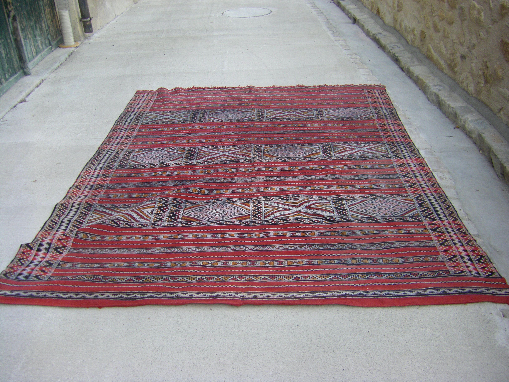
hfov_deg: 49.0
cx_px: 254
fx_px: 559
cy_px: 191
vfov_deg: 37.7
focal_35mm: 38
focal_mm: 6.3
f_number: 3.5
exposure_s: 1/100
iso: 160
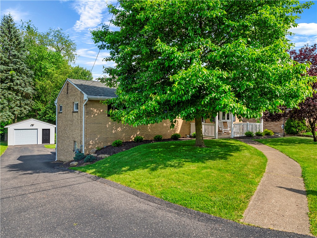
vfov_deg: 53.1
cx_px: 158
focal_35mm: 26
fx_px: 238
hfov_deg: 67.3
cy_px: 119
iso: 125
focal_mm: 13
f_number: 5.6
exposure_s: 1/100
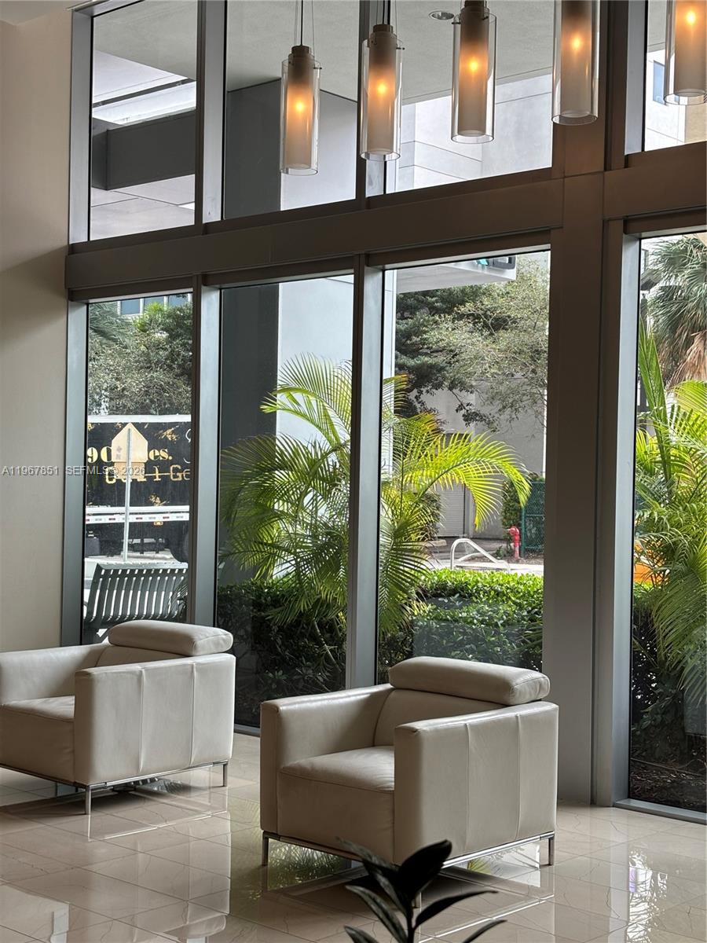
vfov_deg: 36.8
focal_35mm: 52
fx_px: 1416
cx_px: 354
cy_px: 472
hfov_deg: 28.0
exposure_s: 1/120
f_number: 1.6
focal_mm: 5.96
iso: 32
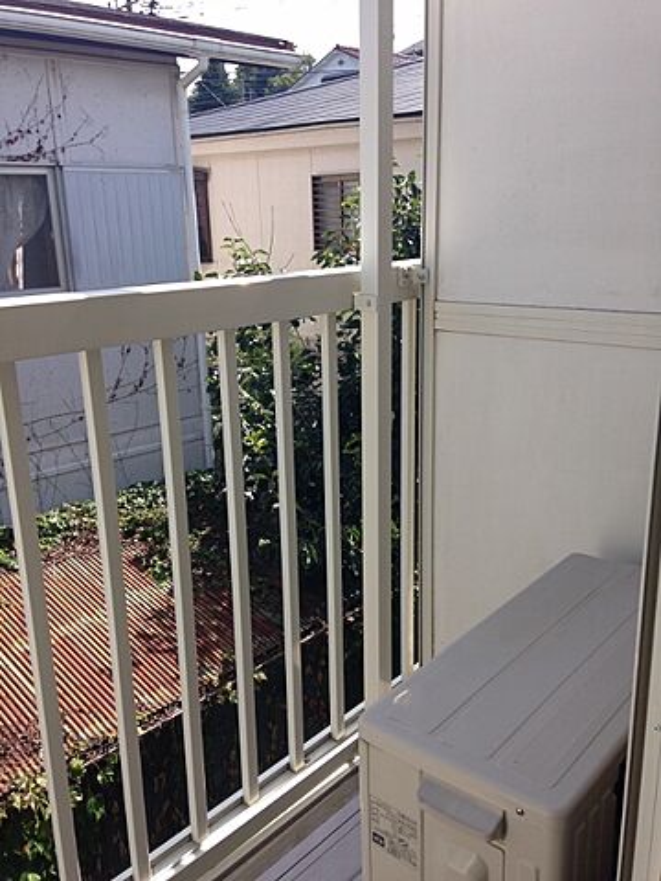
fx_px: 840
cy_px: 440
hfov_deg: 42.9
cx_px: 330
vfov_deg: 55.4
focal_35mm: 33
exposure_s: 1/653
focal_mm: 4.12
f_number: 2.4
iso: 50
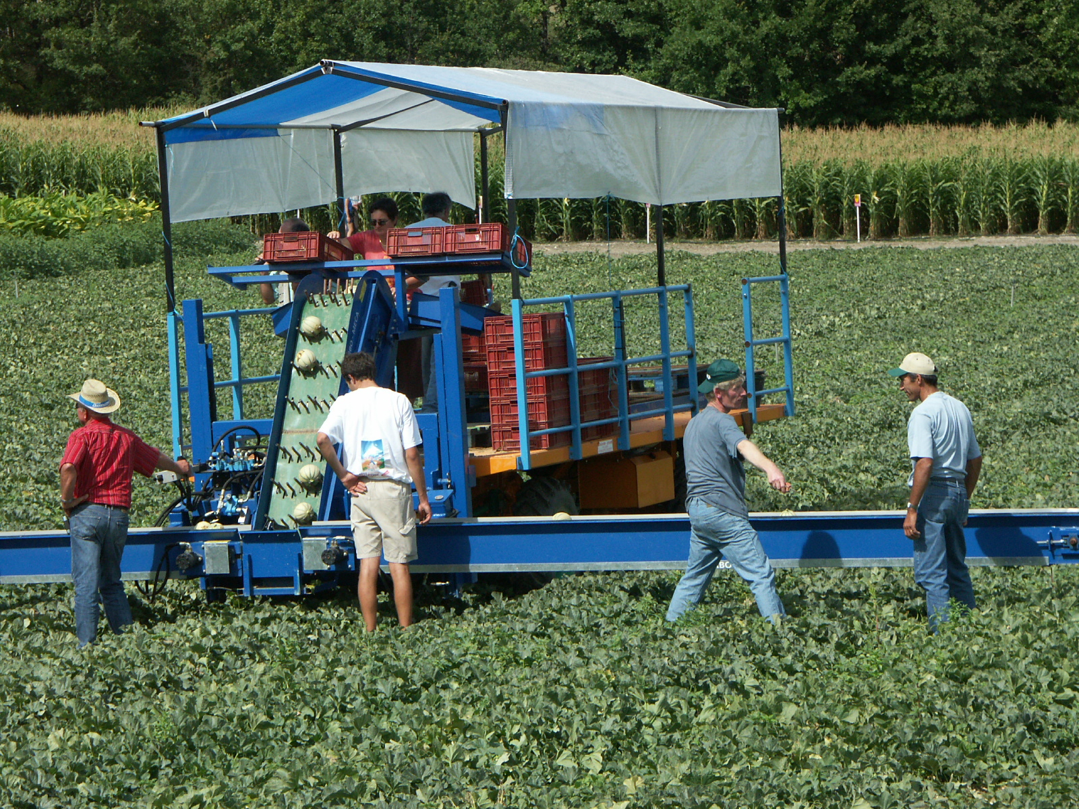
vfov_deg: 11.1
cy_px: 404
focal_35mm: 133
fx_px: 4146
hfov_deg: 14.8
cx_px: 540
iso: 100
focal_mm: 33.81
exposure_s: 1/800
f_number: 6.3
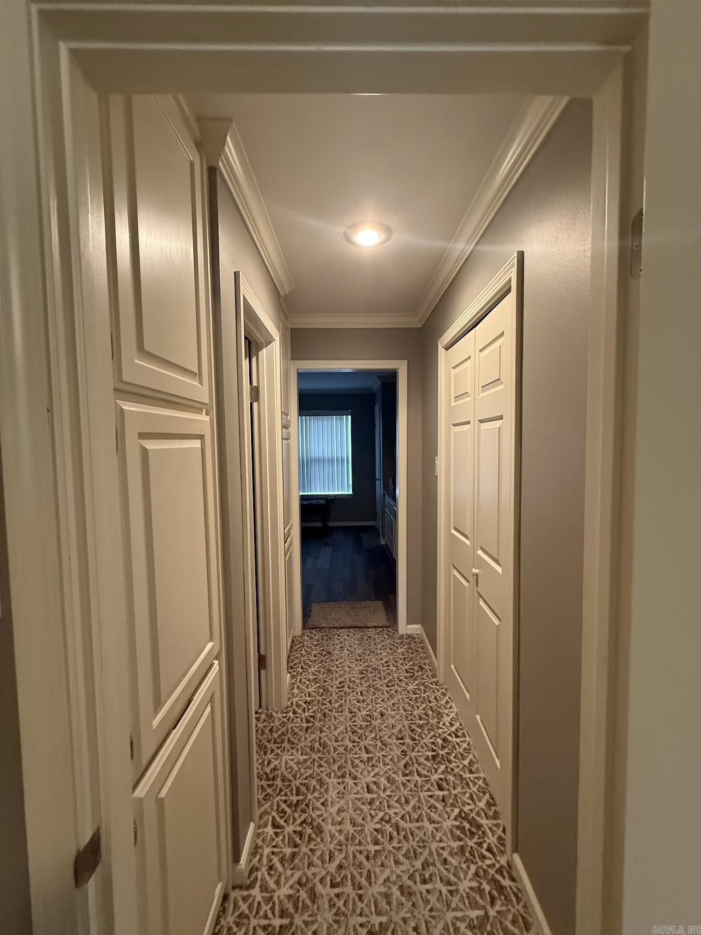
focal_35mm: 14
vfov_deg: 102.1
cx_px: 350
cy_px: 468
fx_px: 378
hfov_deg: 85.7
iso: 640
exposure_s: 1/60
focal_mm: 2.22
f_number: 2.2
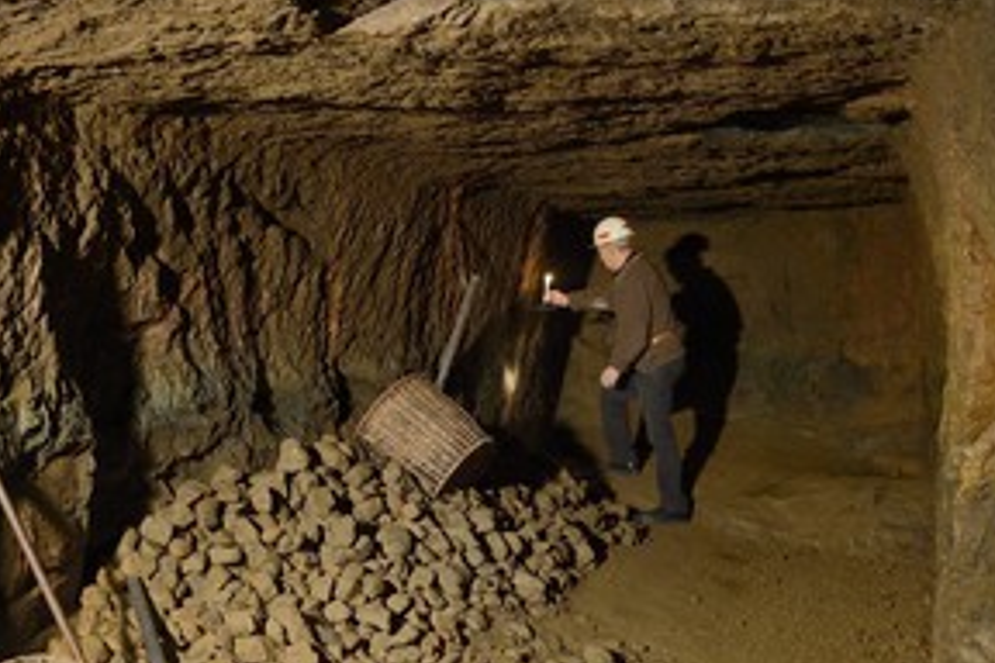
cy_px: 352
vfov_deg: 37.8
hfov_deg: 54.4
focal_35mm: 35
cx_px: 466
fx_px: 967
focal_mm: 24
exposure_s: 1/4
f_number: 5
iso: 1600
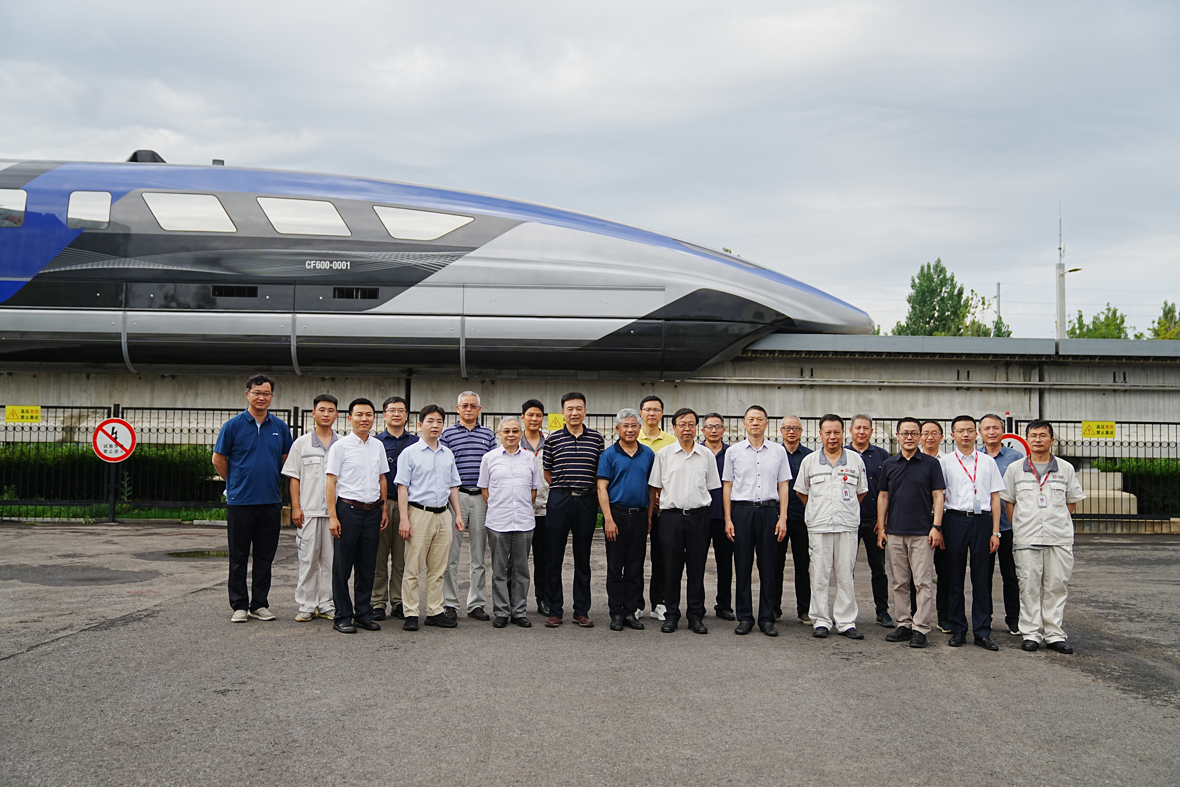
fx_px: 1016
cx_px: 590
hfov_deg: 60.3
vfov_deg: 42.3
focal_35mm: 31
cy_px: 394
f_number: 2.8
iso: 100
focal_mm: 31
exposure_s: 1/1250
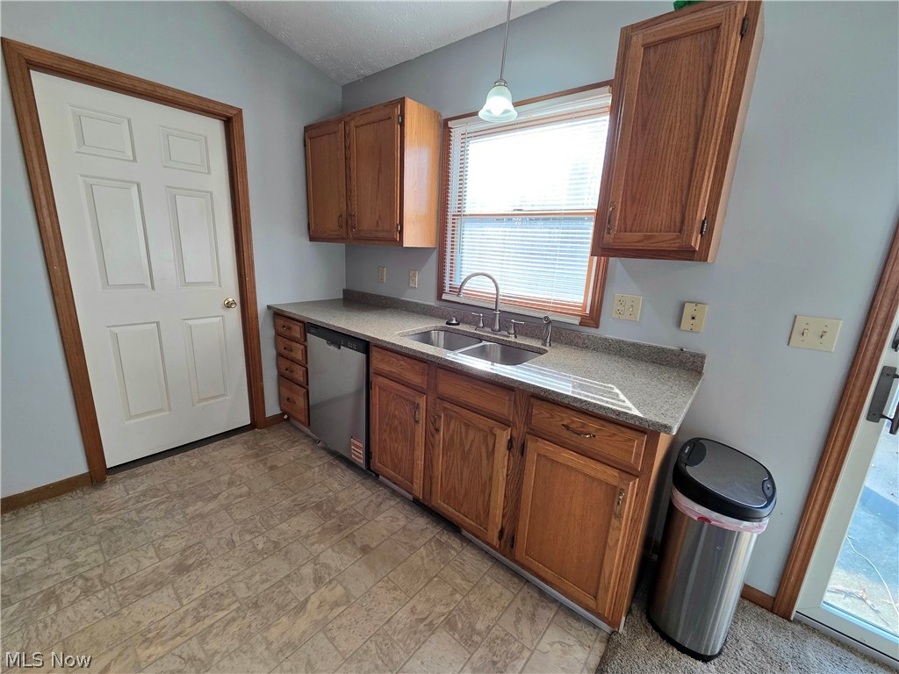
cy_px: 337
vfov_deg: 89.9
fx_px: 338
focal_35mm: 13
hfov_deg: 106.2
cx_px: 450
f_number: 2.2
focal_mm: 2.2
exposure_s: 1/120
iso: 160
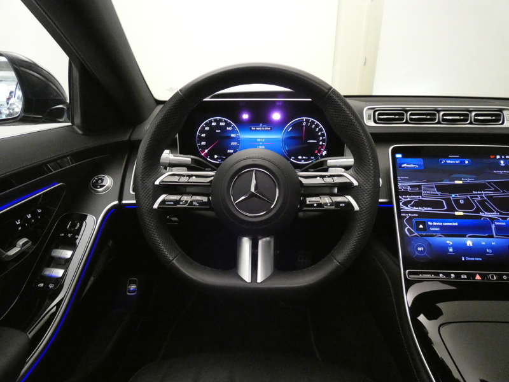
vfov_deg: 66.0
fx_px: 294
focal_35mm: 20
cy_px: 191
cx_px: 254
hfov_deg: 81.7
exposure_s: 1/30
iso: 1600
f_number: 2.8
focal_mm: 3.6
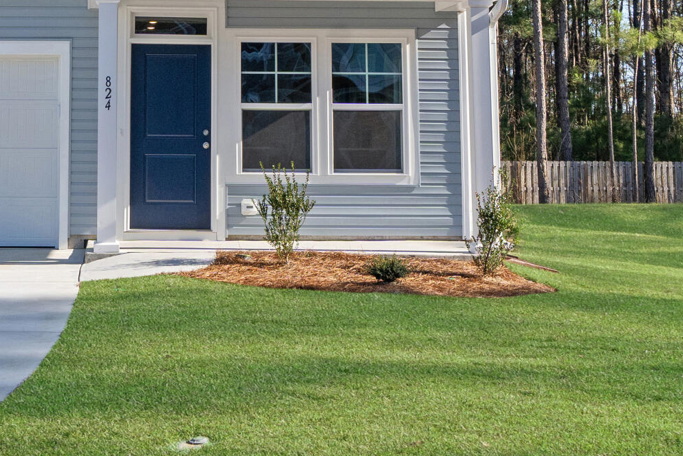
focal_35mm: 72
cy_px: -40
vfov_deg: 18.3
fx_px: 1366
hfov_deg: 27.5
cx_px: 141
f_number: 8
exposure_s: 1/1000
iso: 500
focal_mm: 24
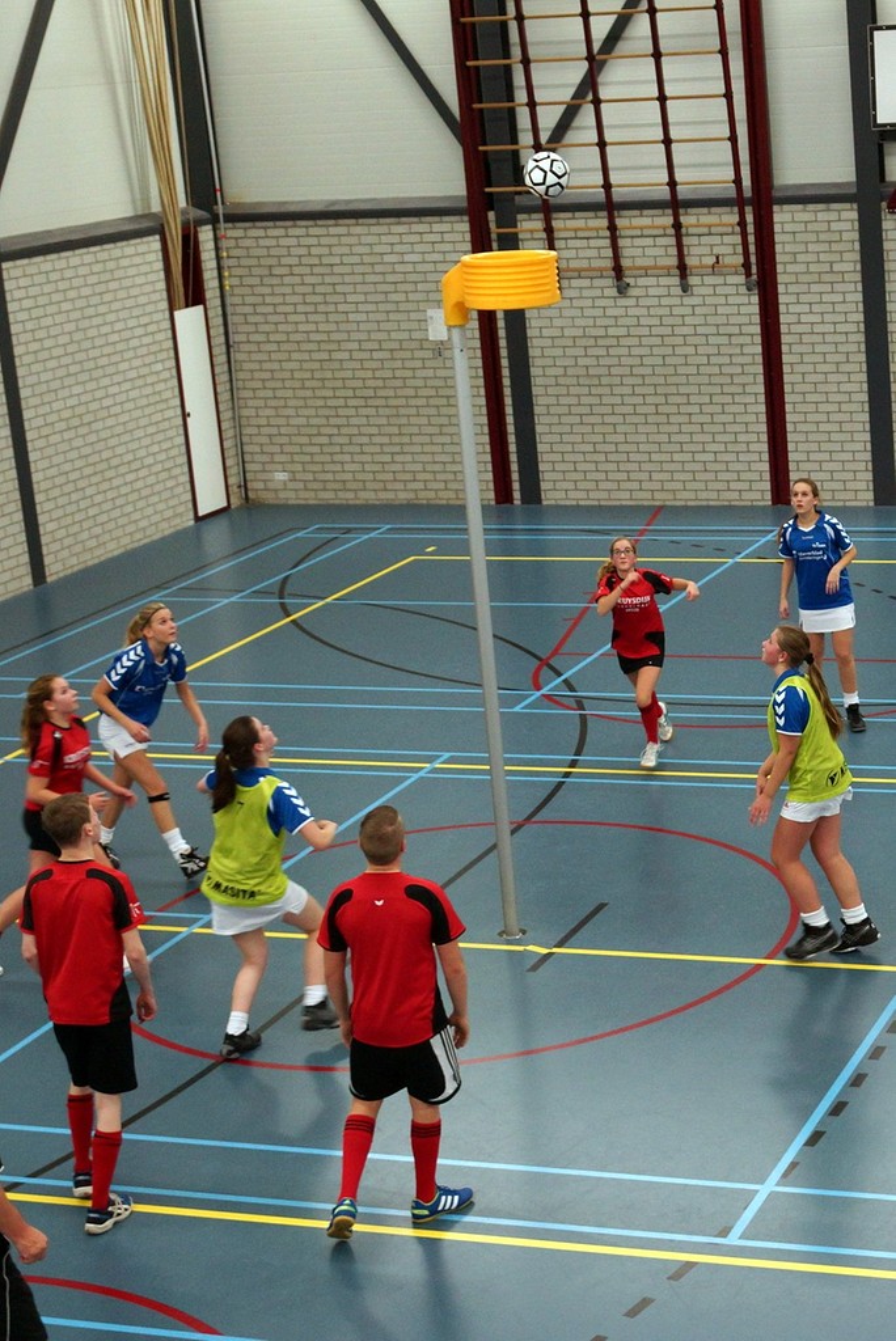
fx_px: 1566
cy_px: 670
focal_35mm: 42
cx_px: 448
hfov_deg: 31.9
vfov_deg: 46.4
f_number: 3.5
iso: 800
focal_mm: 28
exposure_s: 1/160
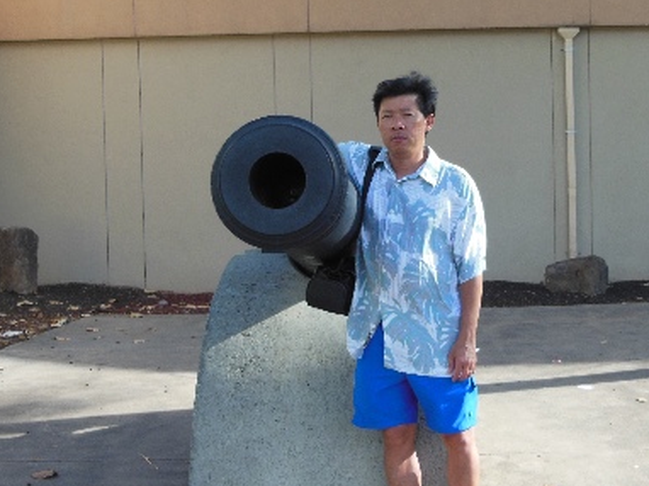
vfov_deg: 25.6
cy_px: 212
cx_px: 459
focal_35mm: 57
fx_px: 1068
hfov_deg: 33.3
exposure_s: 1/250
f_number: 3.9
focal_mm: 6
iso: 125
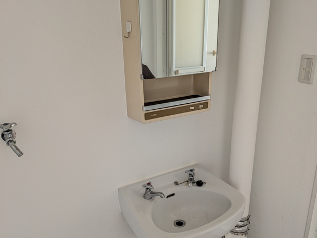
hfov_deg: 59.8
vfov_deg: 46.8
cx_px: 177
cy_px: 118
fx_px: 275
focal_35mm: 30
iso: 156
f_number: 1.89
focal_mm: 5.43
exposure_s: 1/120
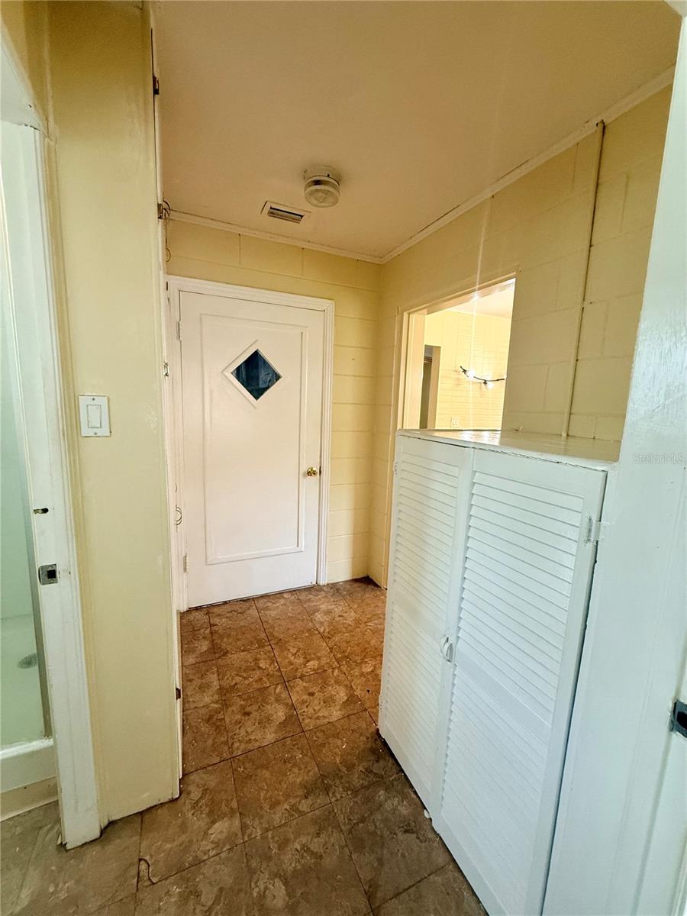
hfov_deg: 85.7
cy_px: 458
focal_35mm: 14
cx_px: 344
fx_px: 370
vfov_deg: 102.1
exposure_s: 1/120
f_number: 2.2
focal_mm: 2.22
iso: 250
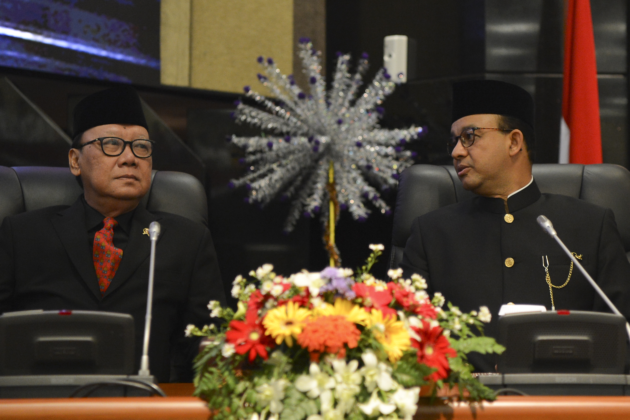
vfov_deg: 28.0
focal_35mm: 48
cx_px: 315
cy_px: 210
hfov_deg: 41.1
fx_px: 840
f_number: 2.8
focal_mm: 48
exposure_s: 1/160
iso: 2500
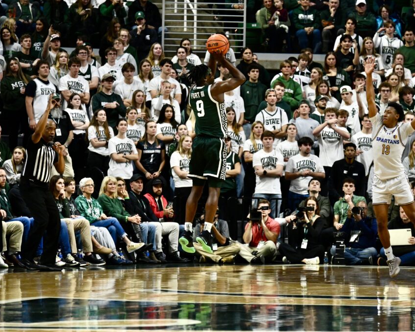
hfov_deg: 9.8
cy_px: 166
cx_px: 219
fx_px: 2432
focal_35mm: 198
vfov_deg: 7.8
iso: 8000
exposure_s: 1/1250
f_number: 6.3
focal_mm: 175
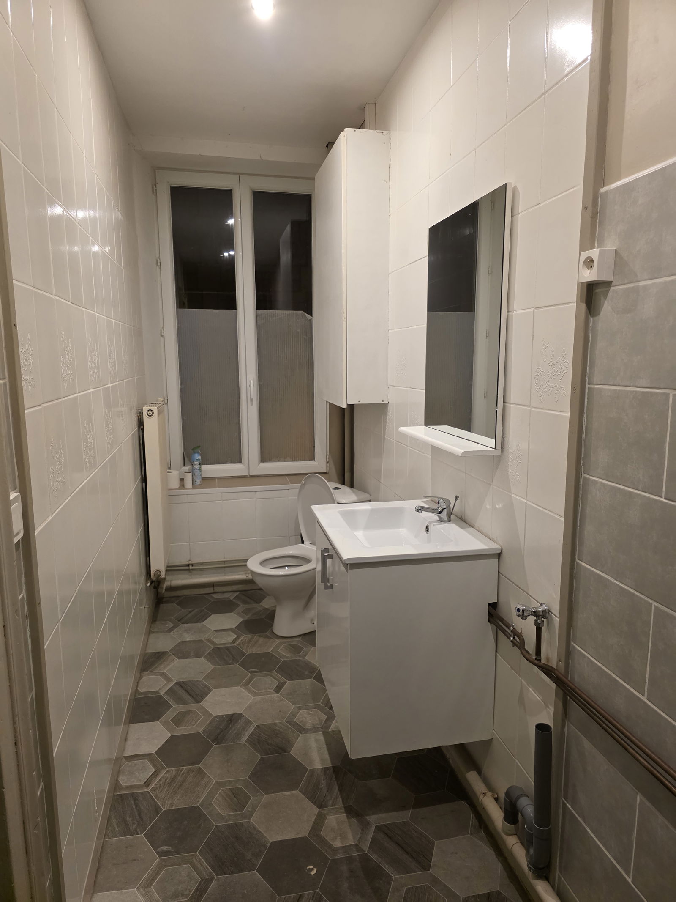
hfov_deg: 58.9
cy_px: 451
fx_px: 599
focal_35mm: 23
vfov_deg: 73.9
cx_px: 338
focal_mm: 6.3
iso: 800
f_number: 1.7
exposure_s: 1/100
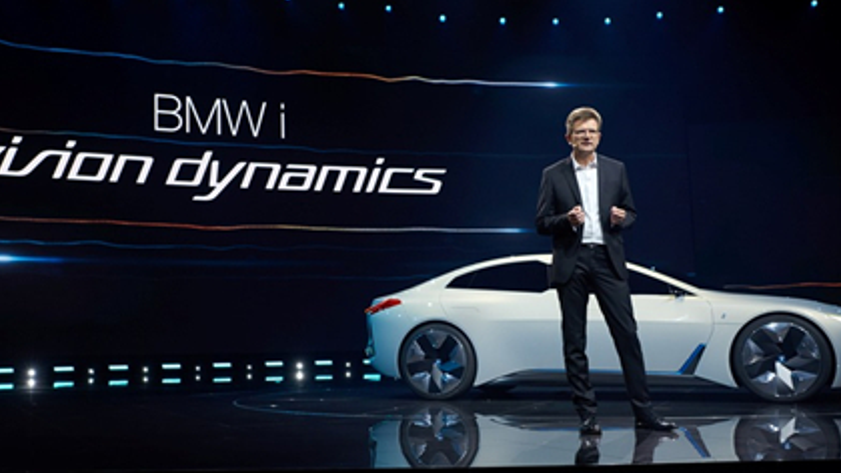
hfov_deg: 42.8
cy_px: 227
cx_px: 360
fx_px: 1070
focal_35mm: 48
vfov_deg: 24.9
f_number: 4
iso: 800
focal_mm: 35
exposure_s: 1/400
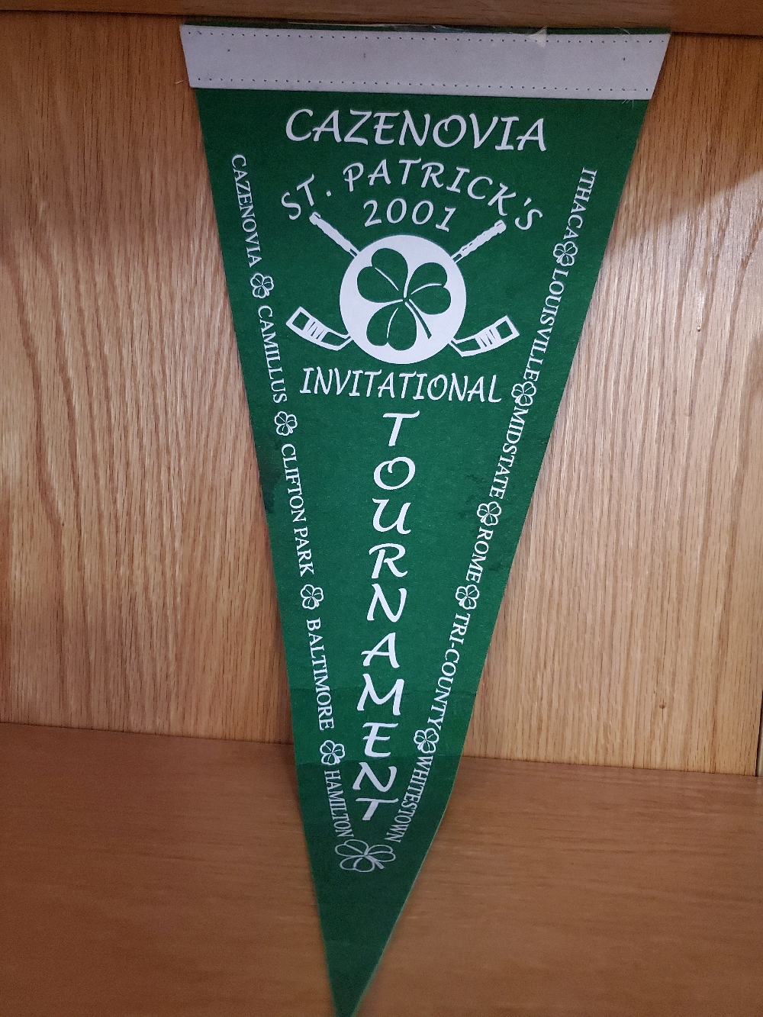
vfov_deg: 67.3
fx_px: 764
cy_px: 508
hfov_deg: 53.1
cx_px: 382
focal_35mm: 26
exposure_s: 1/17
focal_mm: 4.3
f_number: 1.5
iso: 500
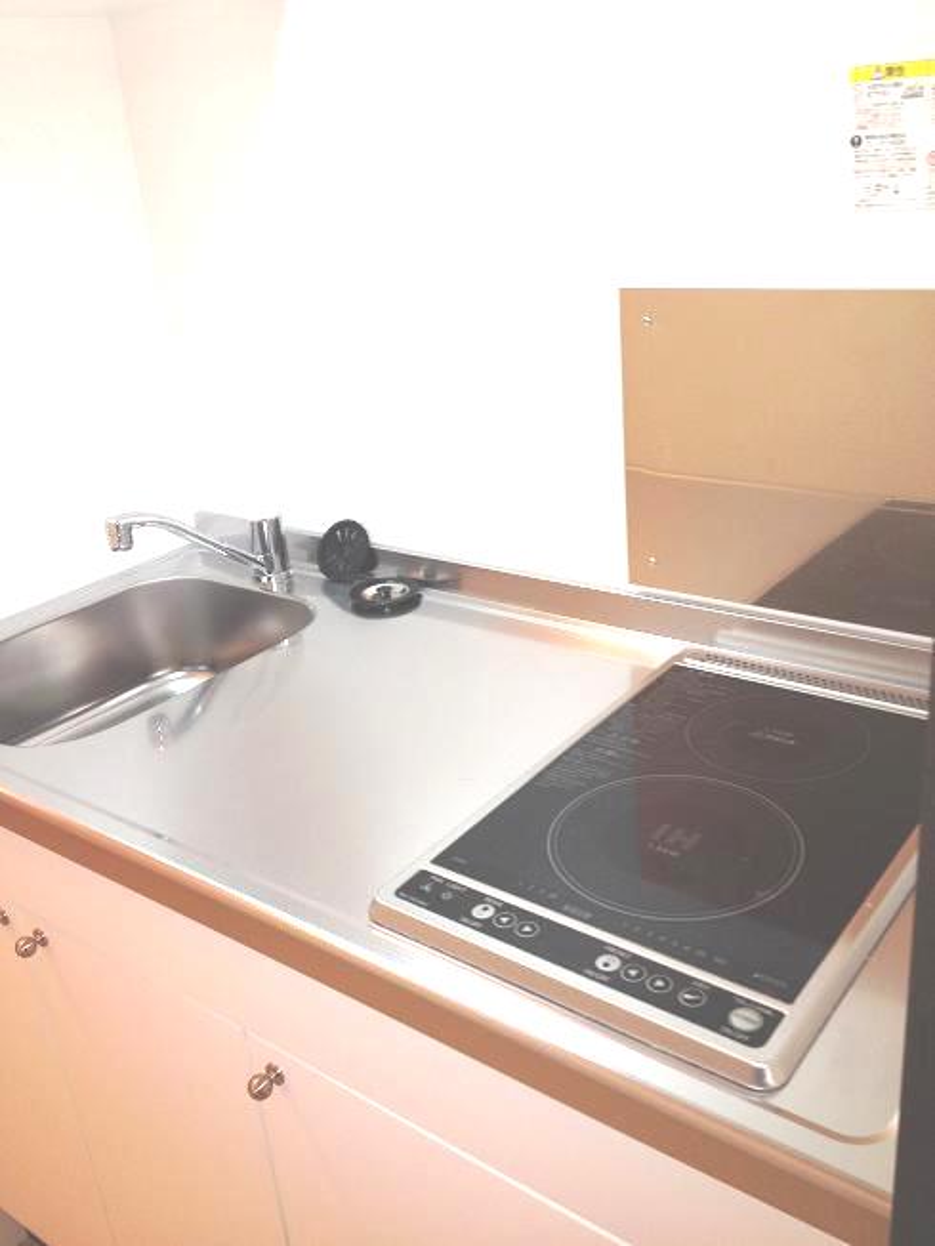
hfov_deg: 40.7
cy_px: 623
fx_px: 1260
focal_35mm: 35
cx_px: 468
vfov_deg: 52.6
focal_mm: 4.28
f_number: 2.4
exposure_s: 1/20
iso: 80
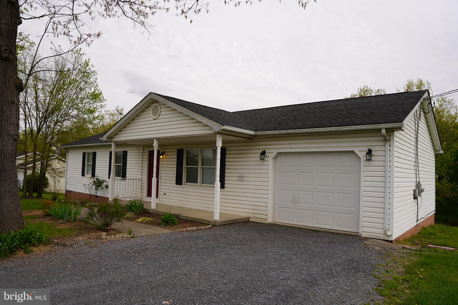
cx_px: 229
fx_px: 319
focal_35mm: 25
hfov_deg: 71.3
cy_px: 152
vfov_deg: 51.1
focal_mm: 25.1
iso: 100
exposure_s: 1/320
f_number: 5
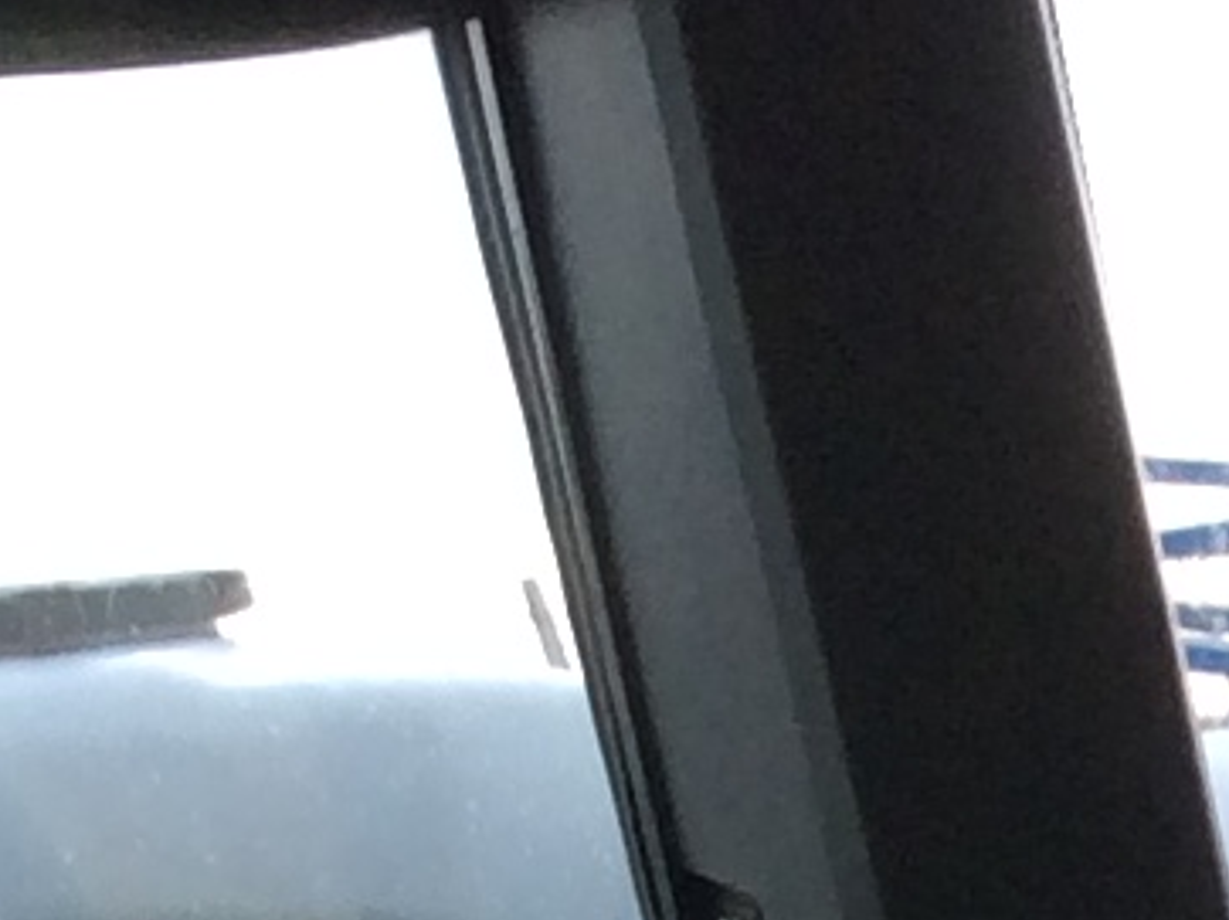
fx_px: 8125
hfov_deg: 8.2
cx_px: 2441
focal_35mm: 229
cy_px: 3228
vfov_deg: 5.8
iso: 32
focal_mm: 3.3
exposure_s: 1/334
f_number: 2.4
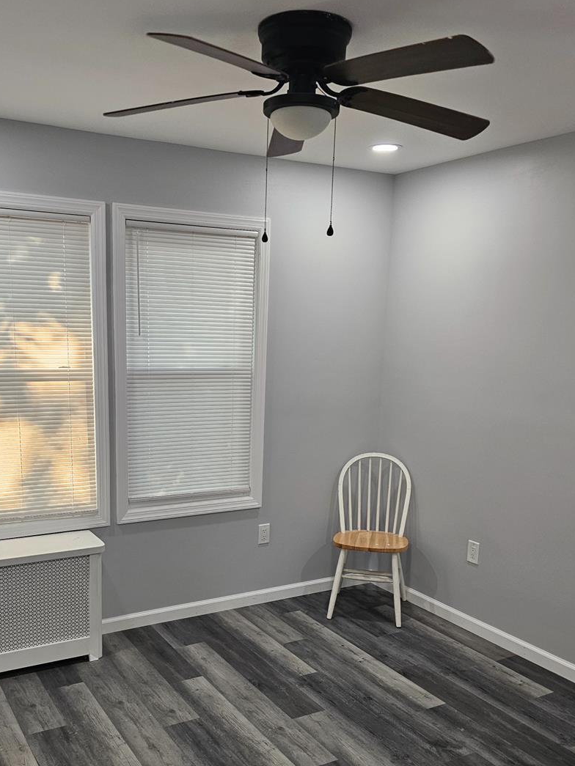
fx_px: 731
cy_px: 471
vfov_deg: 54.8
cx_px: 239
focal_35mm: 33
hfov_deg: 42.8
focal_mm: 6.3
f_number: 1.7
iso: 160
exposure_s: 1/120
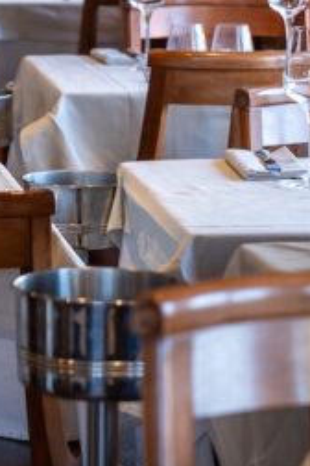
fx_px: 2617
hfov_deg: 6.6
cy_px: -61
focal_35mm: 203
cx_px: -297
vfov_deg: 10.0
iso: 320
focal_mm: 49.9
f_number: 2.8
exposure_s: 1/50
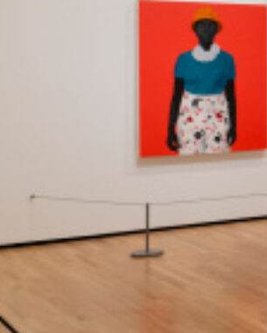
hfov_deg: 11.9
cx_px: 704
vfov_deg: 19.8
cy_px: 73
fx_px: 948
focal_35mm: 96
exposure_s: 1/13
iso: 400
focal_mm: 24
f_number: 8
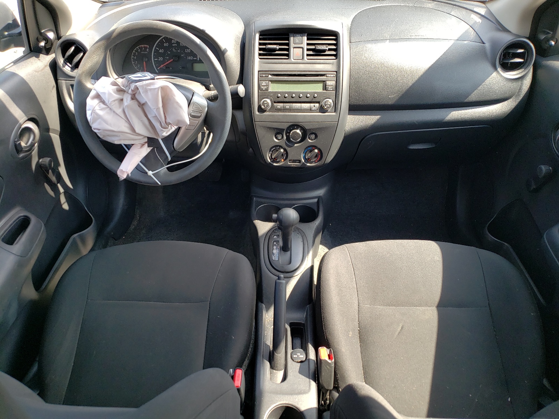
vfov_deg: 53.1
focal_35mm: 26
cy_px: 210
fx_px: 420
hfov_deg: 67.3
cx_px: 280
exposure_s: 1/200
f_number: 1.5
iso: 50
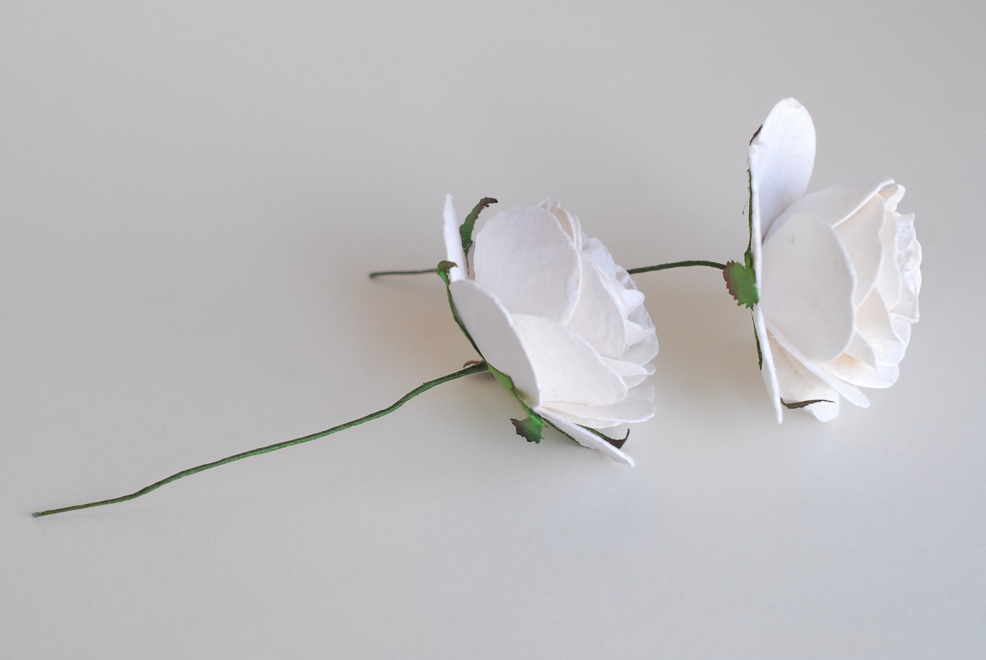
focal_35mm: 60
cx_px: 493
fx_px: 1645
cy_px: 330
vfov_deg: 22.7
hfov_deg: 33.4
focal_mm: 40
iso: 640
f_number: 5.6
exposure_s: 1/100
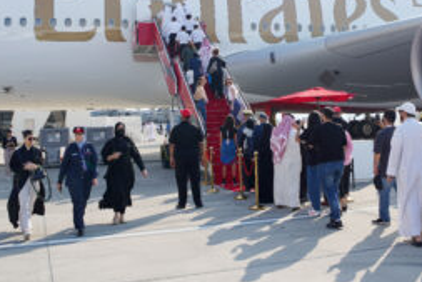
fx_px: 516
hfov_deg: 44.4
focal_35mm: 44
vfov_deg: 29.4
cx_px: 227
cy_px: 32
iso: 100
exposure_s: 1/640
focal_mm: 16
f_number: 4.5
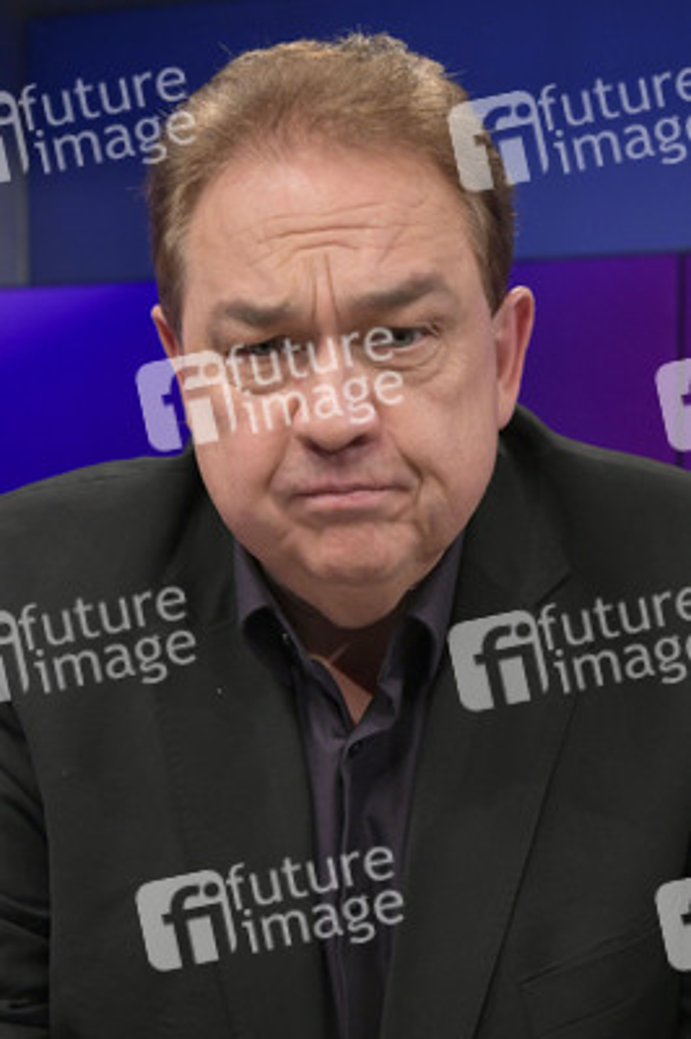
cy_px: 520
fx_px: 1442
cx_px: 346
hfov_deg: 26.9
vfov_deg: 39.6
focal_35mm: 50
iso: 1600
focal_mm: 50
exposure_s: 1/200
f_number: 5.6
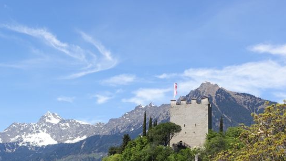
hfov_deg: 31.4
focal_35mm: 65
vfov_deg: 17.8
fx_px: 493
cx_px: 49
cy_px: 178
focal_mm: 12.06
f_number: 5.6
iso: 125
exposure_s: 1/500
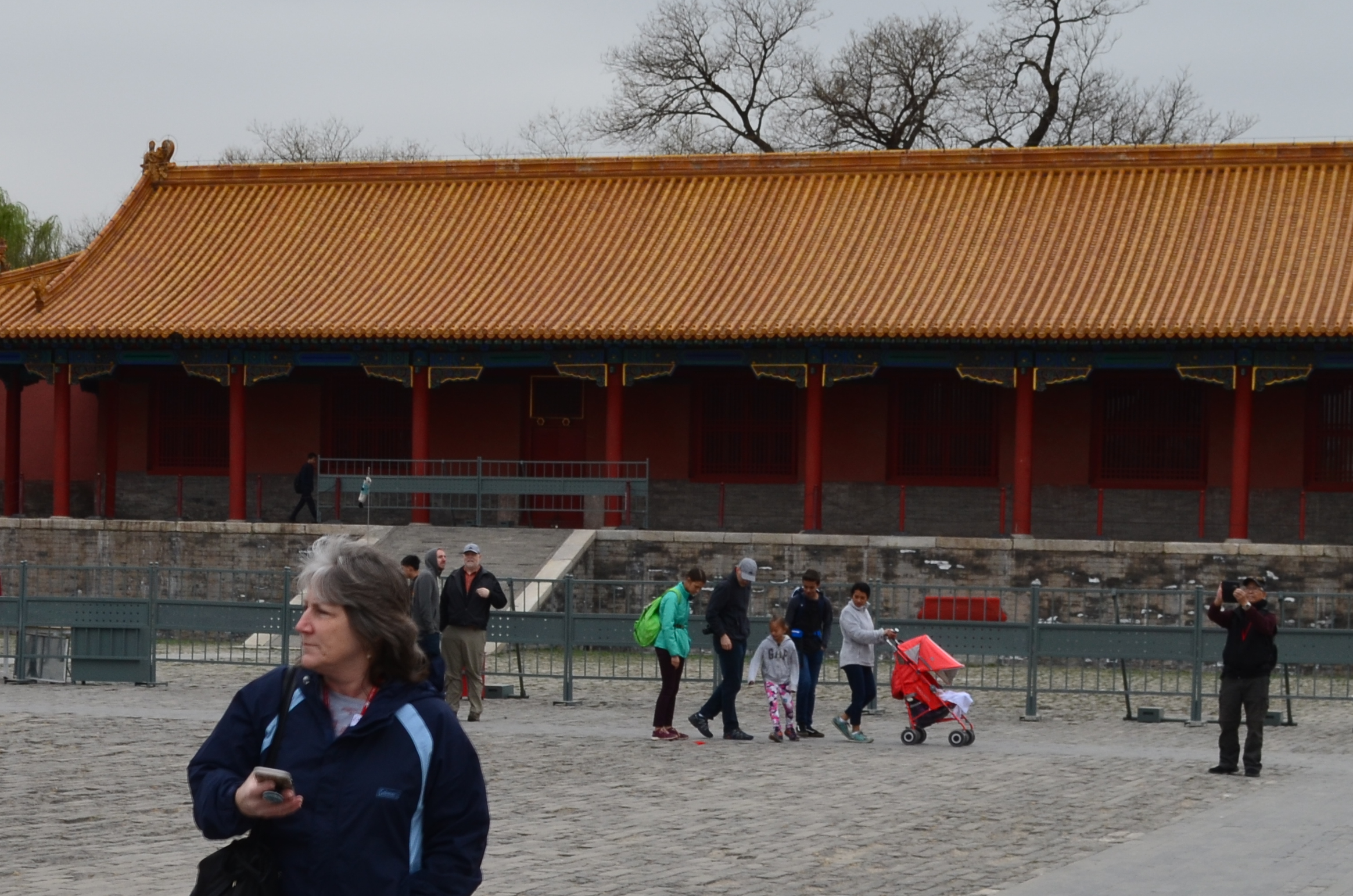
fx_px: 3452
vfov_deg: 14.8
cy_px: 598
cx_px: 353
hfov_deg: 22.0
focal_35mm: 92
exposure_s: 1/100
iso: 200
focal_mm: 29
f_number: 11
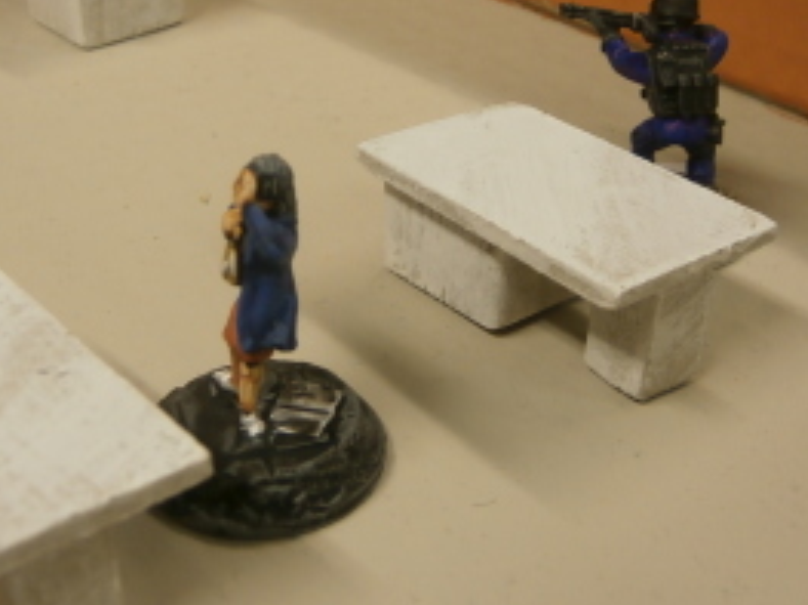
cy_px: 215
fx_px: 1237
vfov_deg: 27.4
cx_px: 427
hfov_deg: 36.2
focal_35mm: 53
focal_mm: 4.7
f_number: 2.8
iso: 100
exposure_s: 1/30
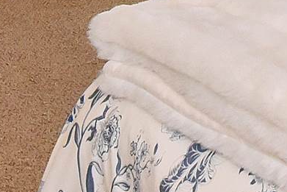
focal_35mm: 110
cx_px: 555
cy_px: -374
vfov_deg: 9.7
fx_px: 877
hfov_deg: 15.3
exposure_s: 1/60
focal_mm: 14
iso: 640
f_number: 16
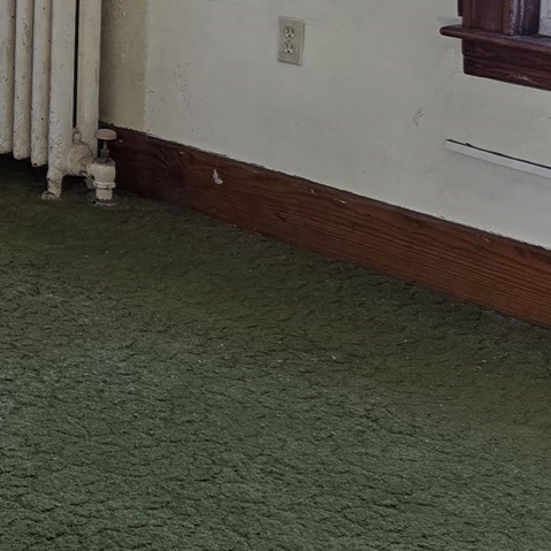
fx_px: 1567
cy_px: -154
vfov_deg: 18.6
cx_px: -255
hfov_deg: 18.0
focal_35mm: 87
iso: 160
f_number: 1.7
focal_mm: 6.3
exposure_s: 1/120
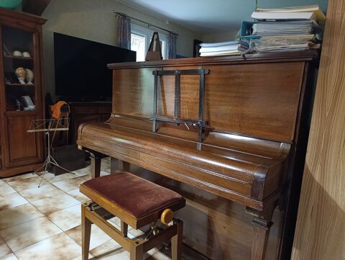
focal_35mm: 23
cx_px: 172
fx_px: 229
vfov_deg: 59.0
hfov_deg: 73.9
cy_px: 130
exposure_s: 1/25
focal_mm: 6.14
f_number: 1.6
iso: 4000
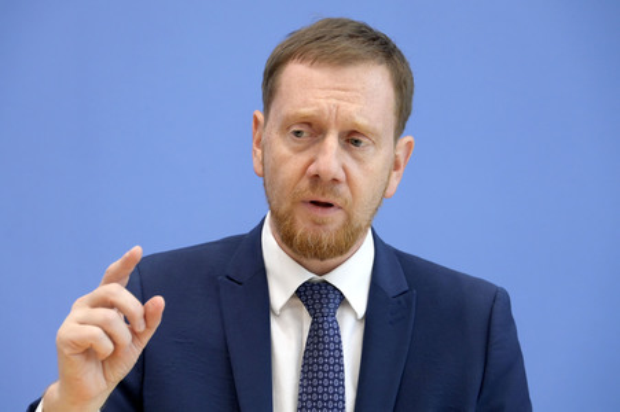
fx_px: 2323
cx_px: 310
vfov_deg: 10.1
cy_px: 206
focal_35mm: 135
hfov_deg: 15.2
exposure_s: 1/500
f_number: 5.6
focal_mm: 135
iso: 5000
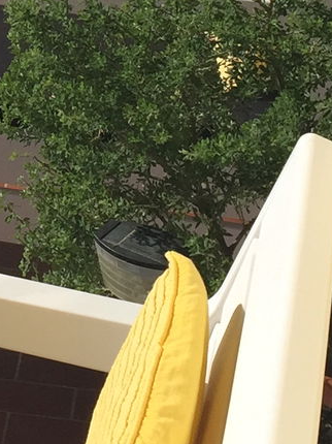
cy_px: -122
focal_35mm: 144
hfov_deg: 9.6
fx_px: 1843
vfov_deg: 13.3
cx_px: -335
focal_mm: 4.15
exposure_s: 1/2639
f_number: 2.2
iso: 32
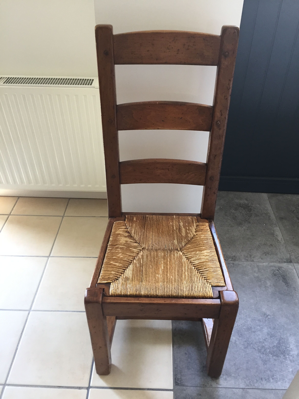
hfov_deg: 48.2
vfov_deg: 61.7
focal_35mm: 29
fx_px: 334
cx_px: 150
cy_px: 200
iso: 64
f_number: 2.2
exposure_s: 1/33
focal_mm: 4.15
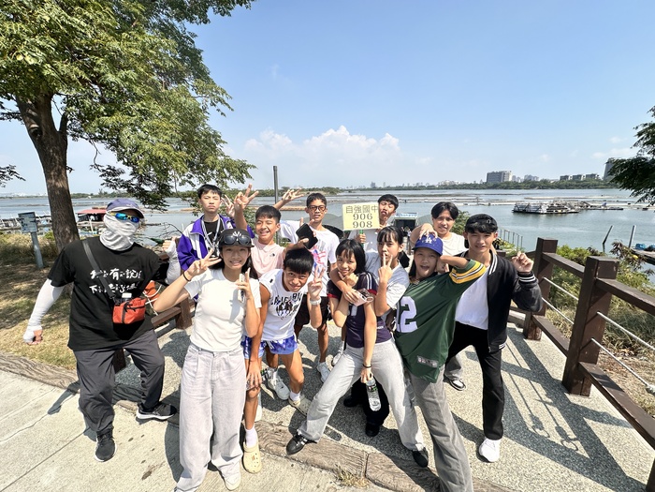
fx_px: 265
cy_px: 246
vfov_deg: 85.7
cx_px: 328
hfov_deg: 102.1
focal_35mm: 14
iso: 40
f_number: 2.2
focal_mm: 2.22
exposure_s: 1/2174
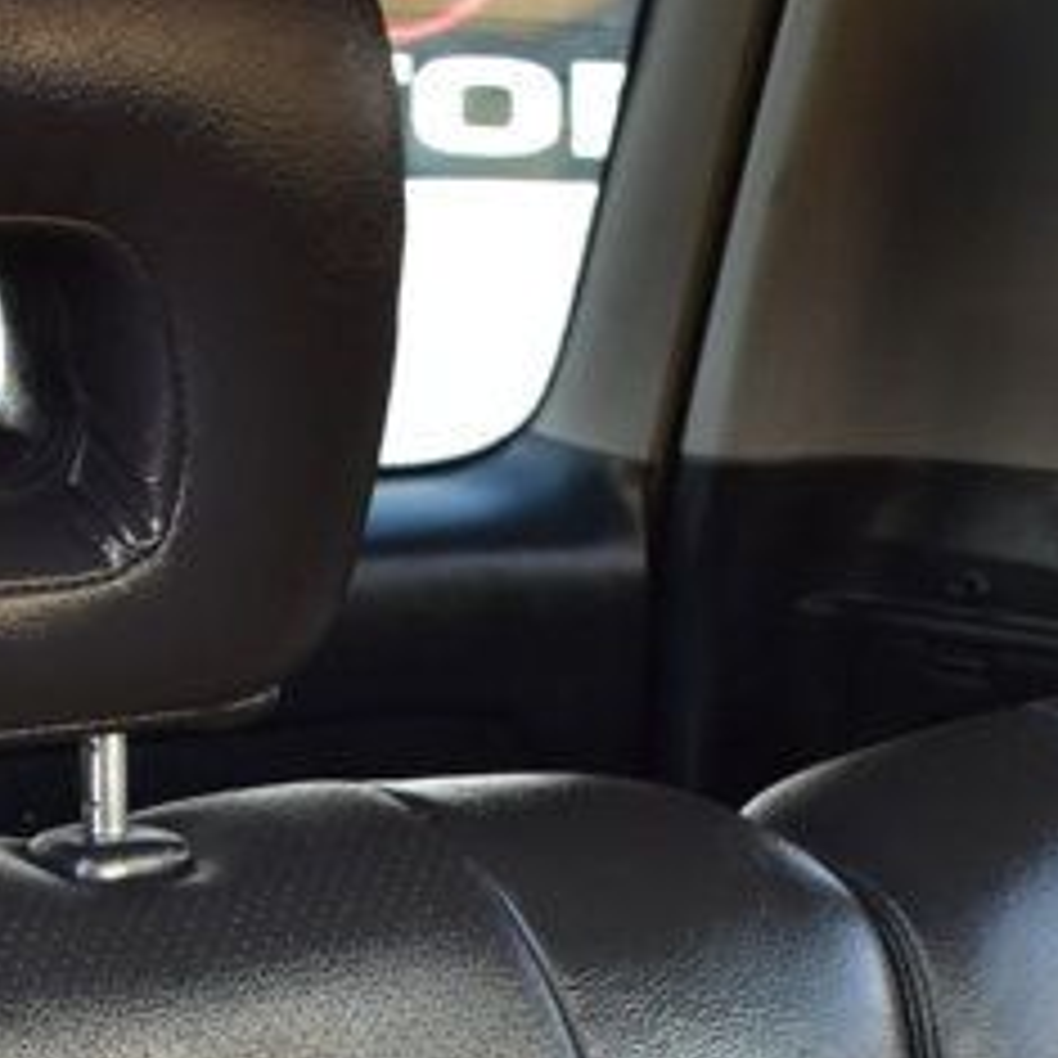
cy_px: 1454
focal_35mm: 100
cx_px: 666
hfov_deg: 17.4
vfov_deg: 16.3
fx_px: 3458
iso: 400
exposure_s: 1/20
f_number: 6.3
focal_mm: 18
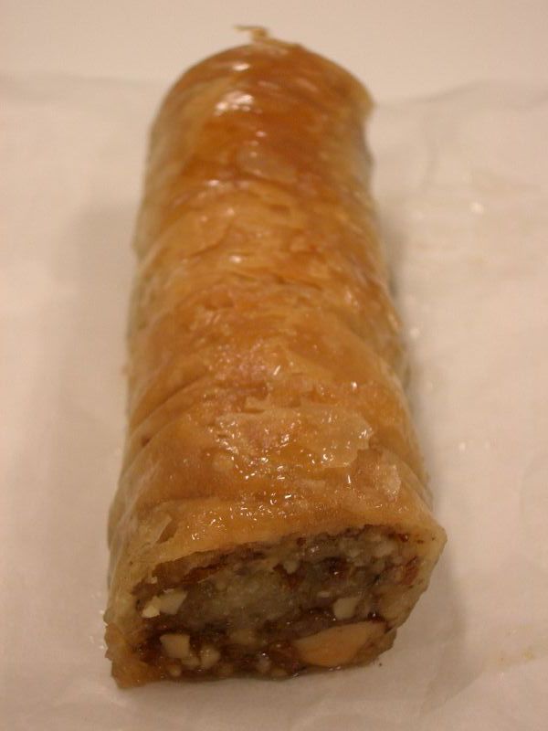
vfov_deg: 31.2
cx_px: 274
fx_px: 1309
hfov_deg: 23.7
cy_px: 366
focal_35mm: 62
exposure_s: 1/50
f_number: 3.5
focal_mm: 10.2
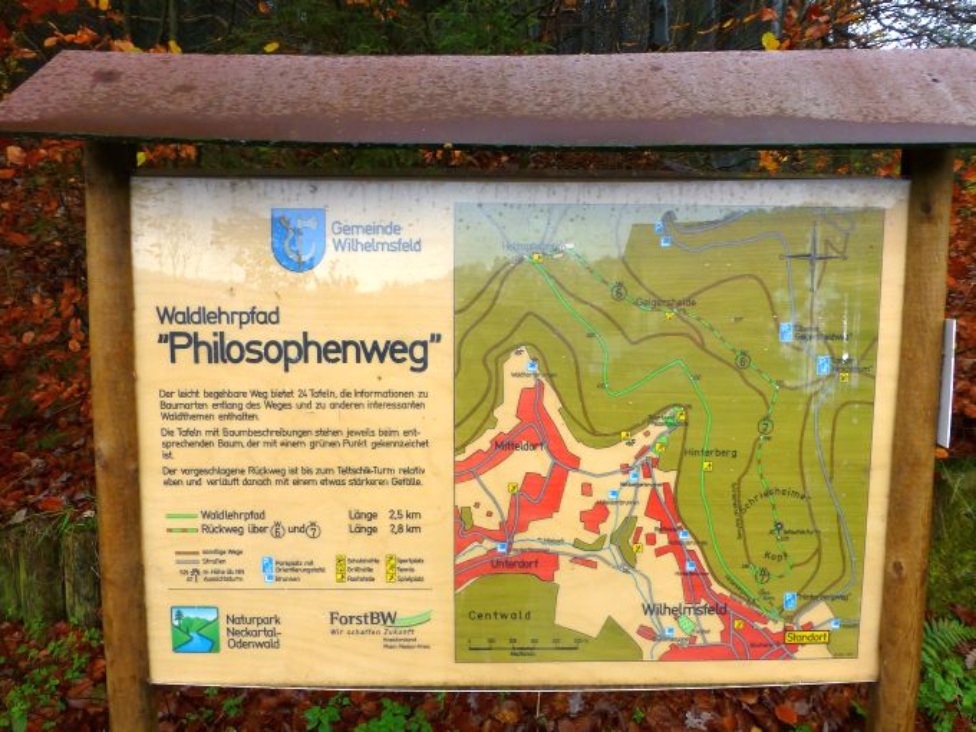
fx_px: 677
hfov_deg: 71.6
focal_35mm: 24
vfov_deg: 56.8
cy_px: 366
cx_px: 488
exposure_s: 1/100
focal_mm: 4.3
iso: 100
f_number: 3.3
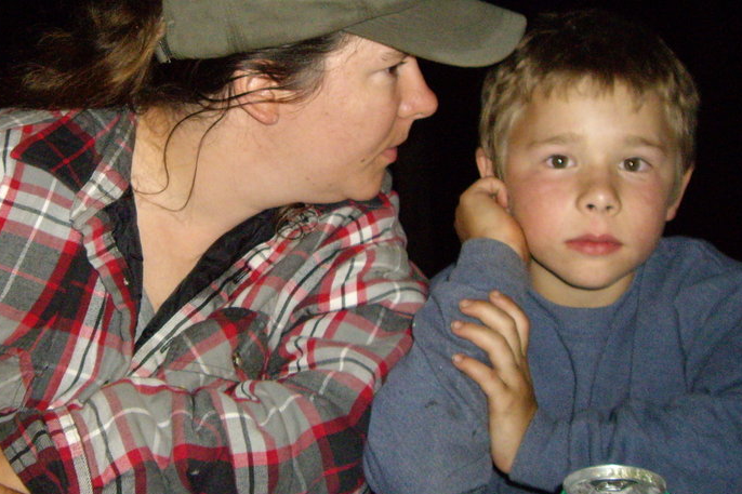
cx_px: 209
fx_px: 1216
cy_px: 121
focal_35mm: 59
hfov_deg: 33.4
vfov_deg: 22.8
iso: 400
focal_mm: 6.2
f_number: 2.7
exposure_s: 1/40
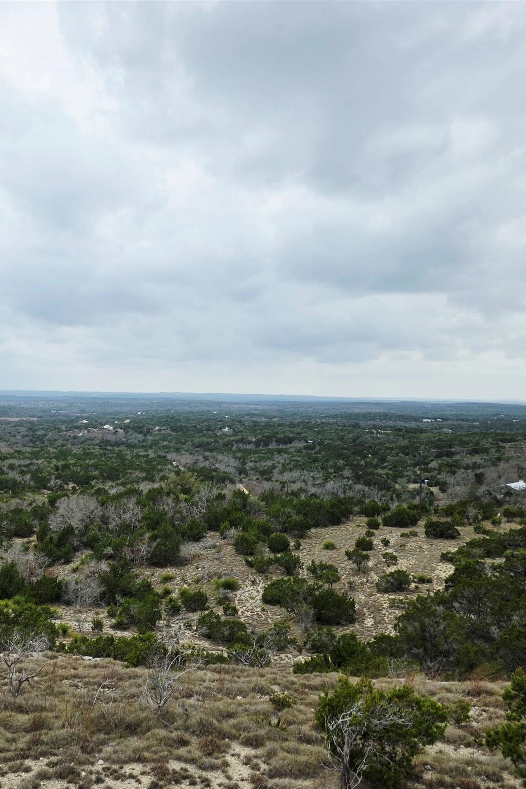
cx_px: 172
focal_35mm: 32
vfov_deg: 58.7
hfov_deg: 40.6
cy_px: 395
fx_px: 701
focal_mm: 6.3
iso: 80
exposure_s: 1/5000
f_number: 1.7
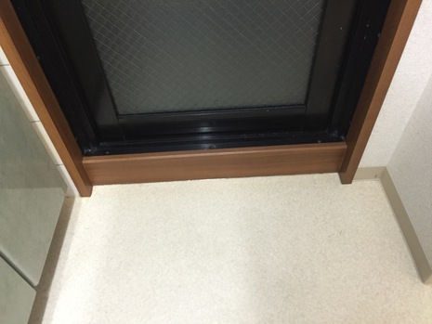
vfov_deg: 48.2
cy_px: 162
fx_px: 362
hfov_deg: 61.6
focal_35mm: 29
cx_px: 216
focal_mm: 4.15
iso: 250
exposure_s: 1/15
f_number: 2.2
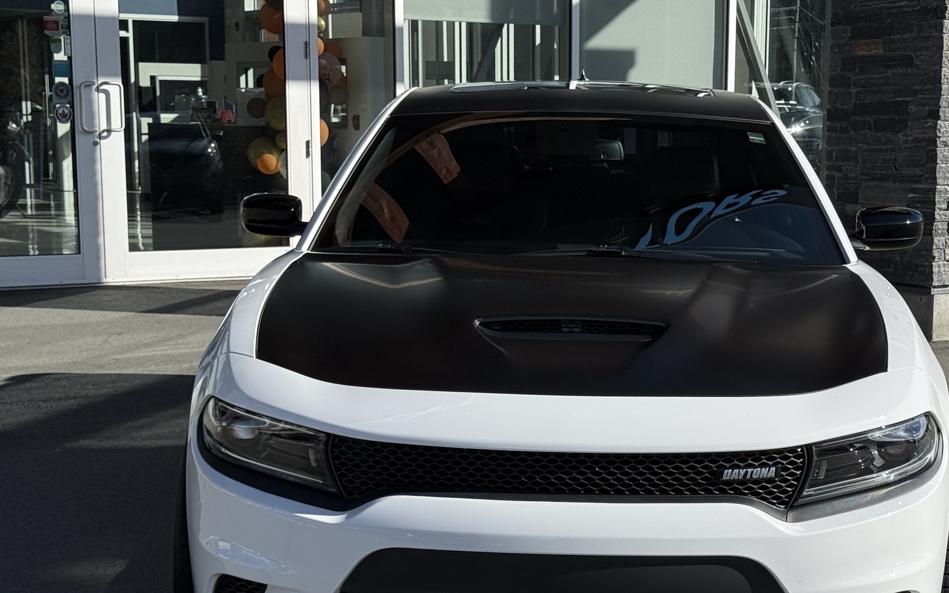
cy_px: 417
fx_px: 1863
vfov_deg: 18.0
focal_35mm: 72
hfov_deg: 28.5
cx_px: 564
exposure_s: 1/4878
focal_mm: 6.76
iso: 64
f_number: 1.78
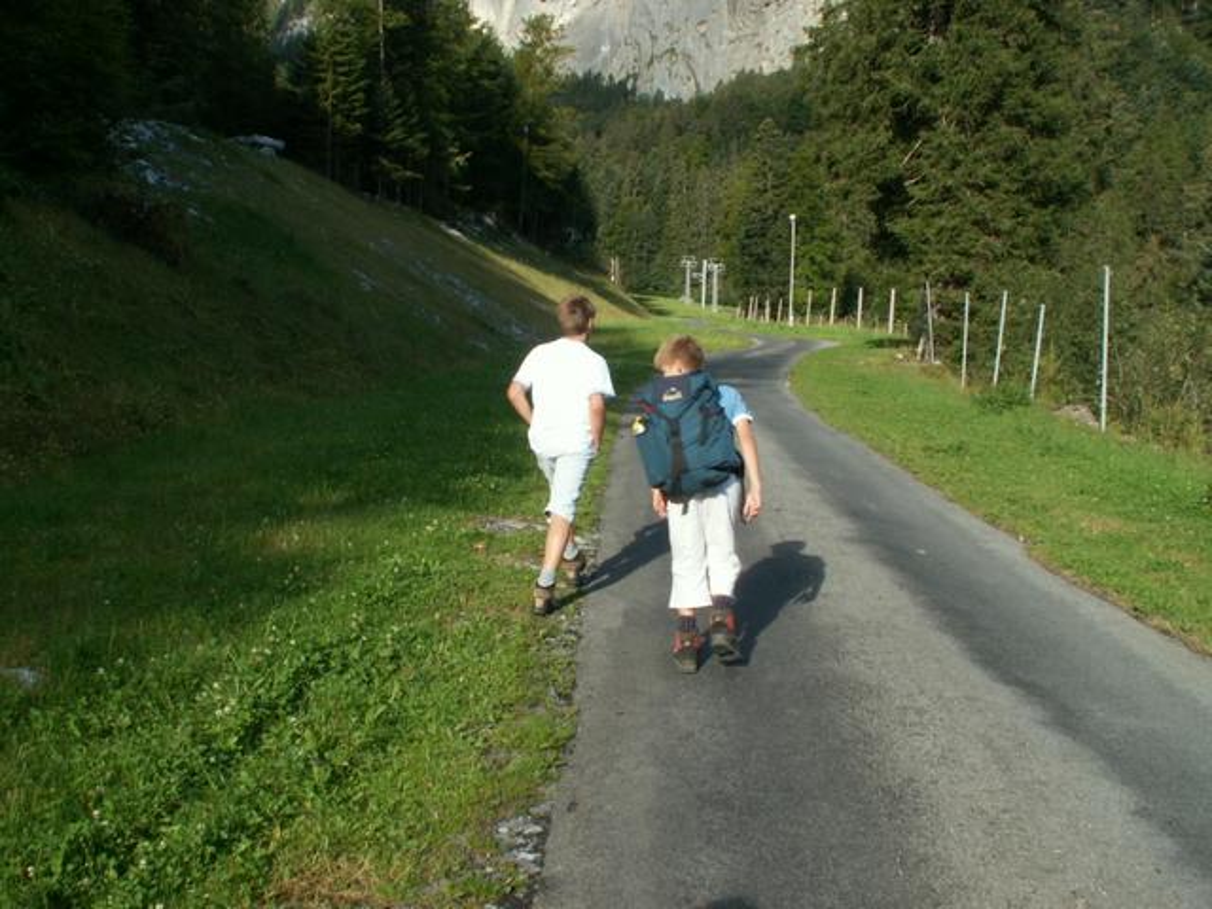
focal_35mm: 35
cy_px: 454
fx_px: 1225
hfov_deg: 52.6
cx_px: 606
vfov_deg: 40.7
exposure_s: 1/50
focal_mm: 5.86
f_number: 8
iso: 50
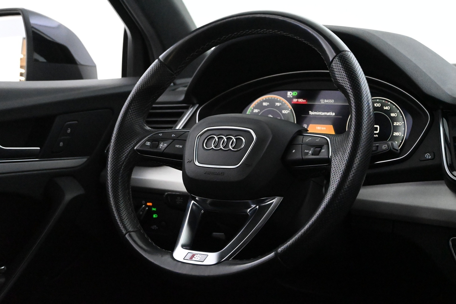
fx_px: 760
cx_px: 228
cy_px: 152
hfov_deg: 33.4
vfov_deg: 22.6
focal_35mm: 60
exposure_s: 1/60
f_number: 5.6
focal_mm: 40
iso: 12800
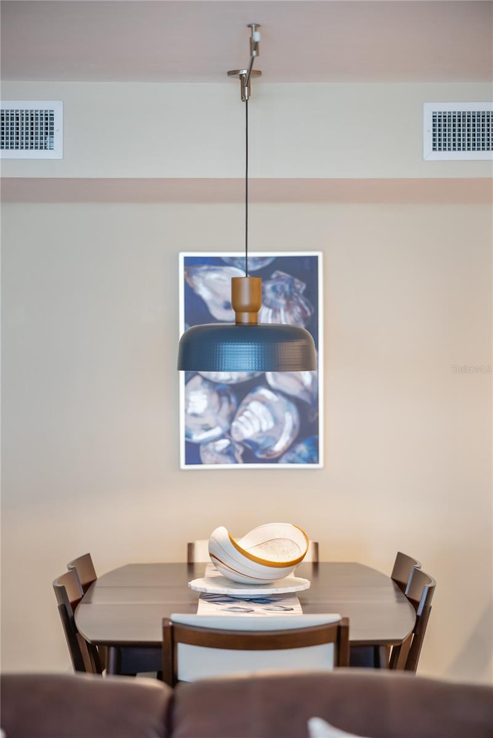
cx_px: 246
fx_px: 1744
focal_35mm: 85
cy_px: 369
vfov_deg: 23.9
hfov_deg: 16.1
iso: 250
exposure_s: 1/160
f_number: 1.4
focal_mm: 85
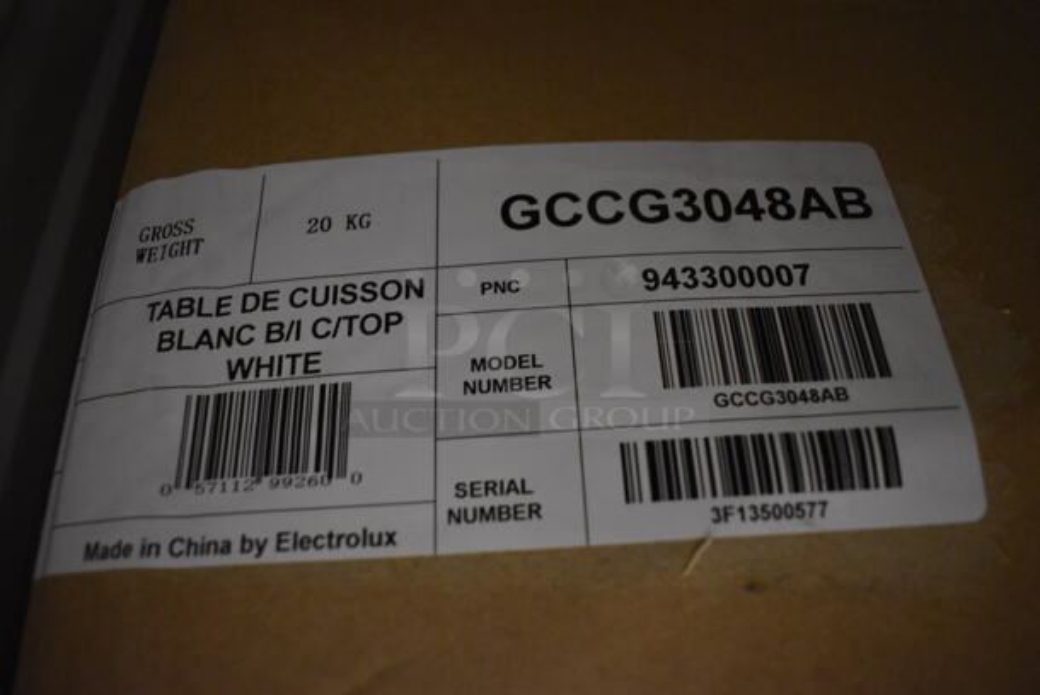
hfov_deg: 67.3
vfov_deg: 48.0
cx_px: 520
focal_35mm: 27
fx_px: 781
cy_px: 348
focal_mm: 18
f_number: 3.5
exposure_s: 1/60
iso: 3200
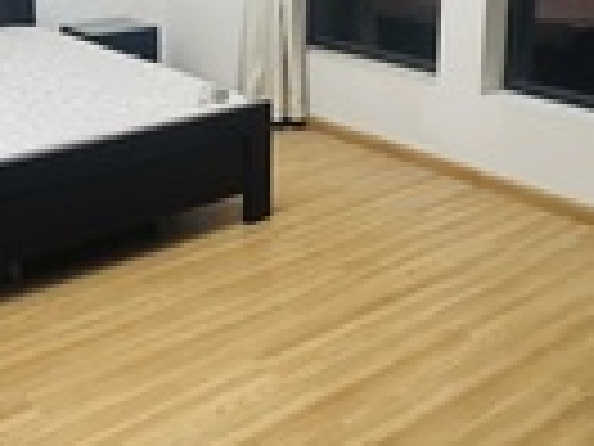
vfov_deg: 30.7
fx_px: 772
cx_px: 155
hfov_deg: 41.0
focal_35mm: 45
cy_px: 43
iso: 320
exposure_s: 1/50
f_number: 1.8
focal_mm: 1.57
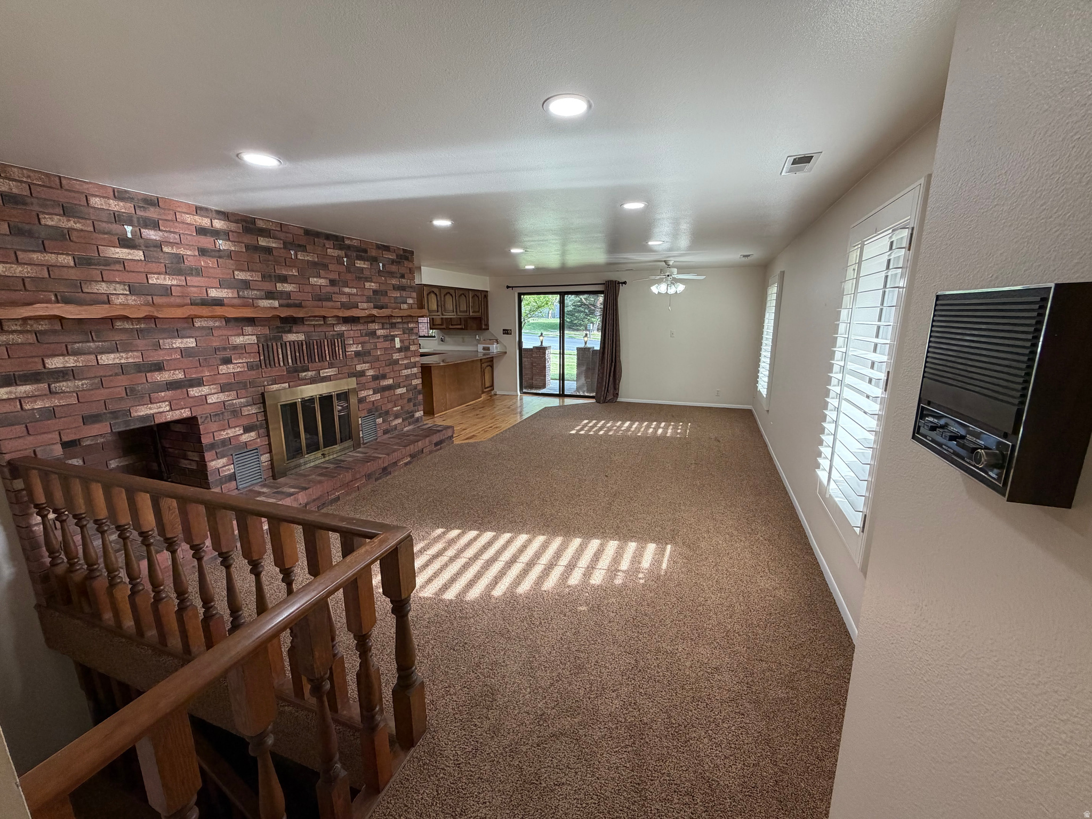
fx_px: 442
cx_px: 546
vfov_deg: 85.7
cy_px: 410
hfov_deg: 102.1
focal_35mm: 14
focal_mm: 2.22
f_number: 2.2
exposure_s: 1/120
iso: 200
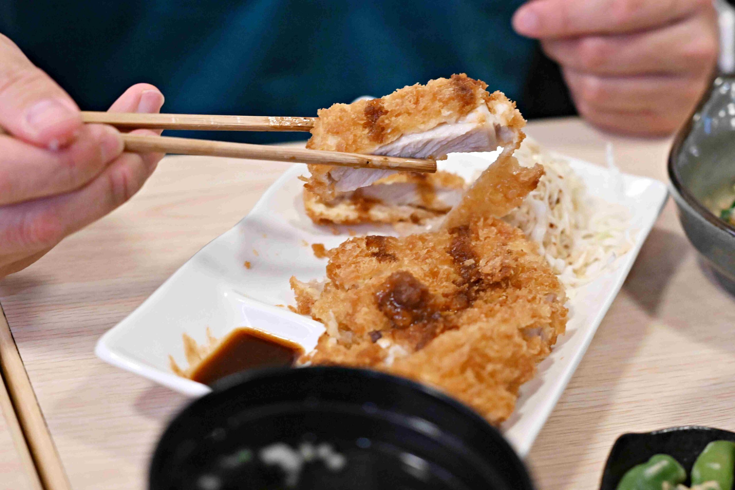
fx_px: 1531
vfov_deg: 18.2
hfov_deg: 27.0
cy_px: 245
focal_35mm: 75
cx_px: 368
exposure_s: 1/200
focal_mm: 50
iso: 5000
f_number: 3.2
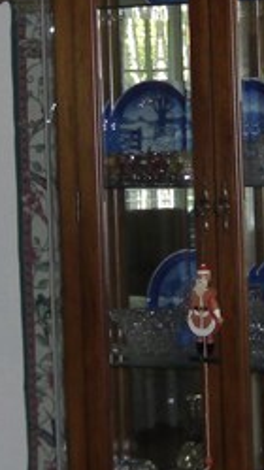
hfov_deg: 7.1
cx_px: 230
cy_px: 187
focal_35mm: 170
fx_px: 2116
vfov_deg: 12.7
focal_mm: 7.9
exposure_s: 1/60
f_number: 2.8
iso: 200
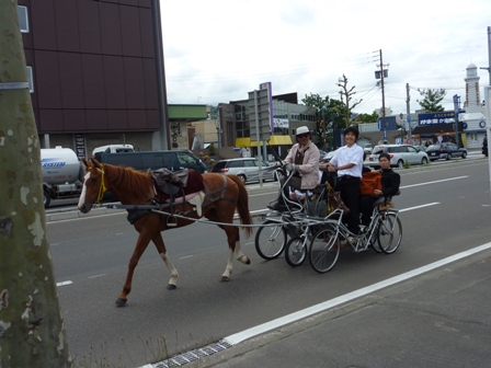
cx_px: 246
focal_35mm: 32
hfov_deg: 56.8
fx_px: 454
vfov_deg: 44.2
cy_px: 184
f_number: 4.5
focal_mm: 5.3
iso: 80
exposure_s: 1/500
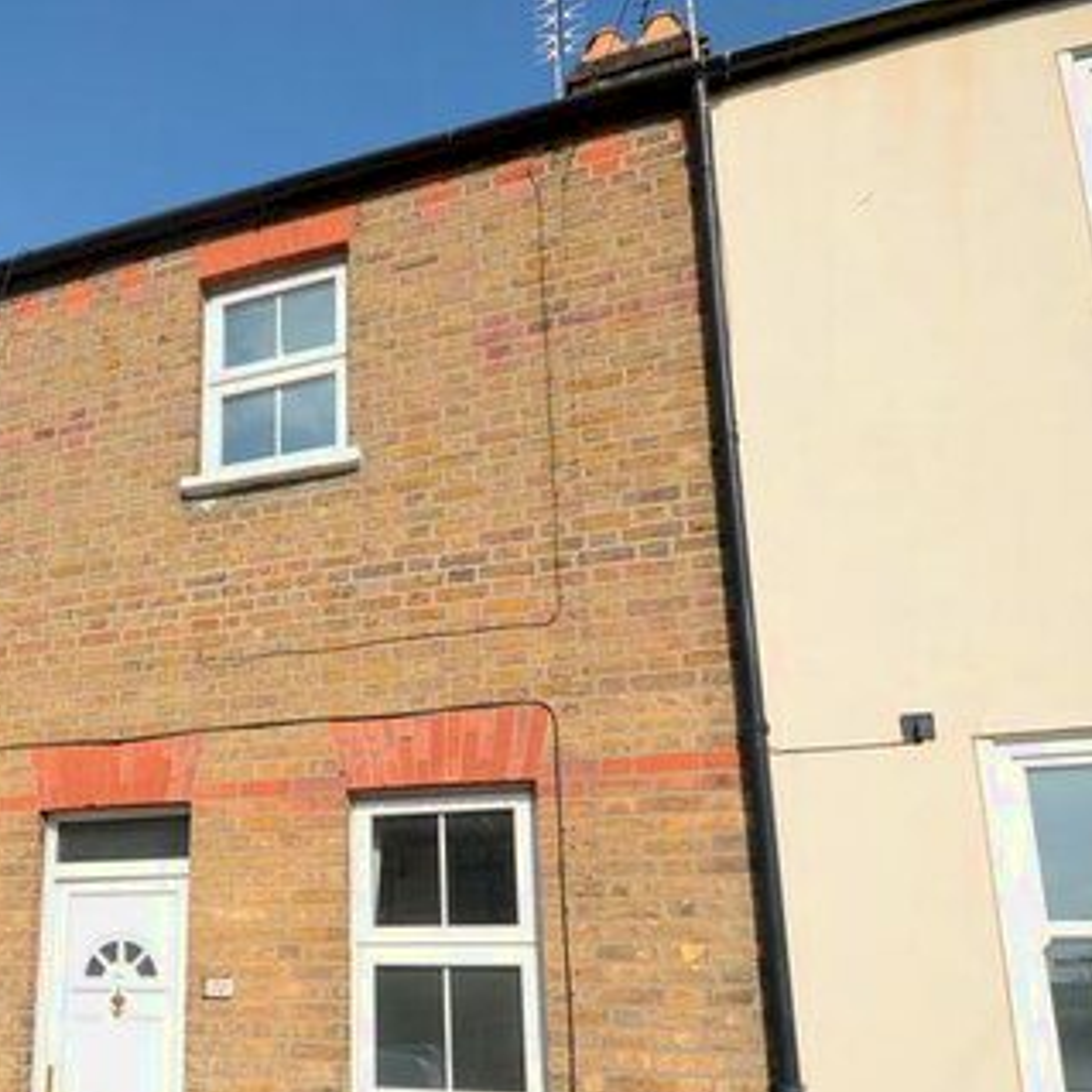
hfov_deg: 52.0
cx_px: 157
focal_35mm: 28
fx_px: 999
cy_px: 796
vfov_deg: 55.0
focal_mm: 10
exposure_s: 1/250
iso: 100
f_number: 9
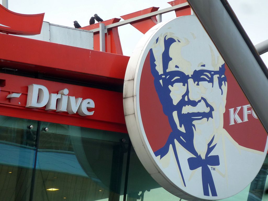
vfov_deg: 5.0
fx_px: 2323
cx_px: 134
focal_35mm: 300
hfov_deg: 6.6
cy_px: 100
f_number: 4.9
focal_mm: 49.2
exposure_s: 1/60
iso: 125
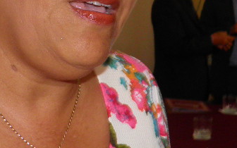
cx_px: 67
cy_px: 0
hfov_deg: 18.4
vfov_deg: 11.5
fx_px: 730
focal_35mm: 113
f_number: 2.8
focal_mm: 4.9
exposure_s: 1/30
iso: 100
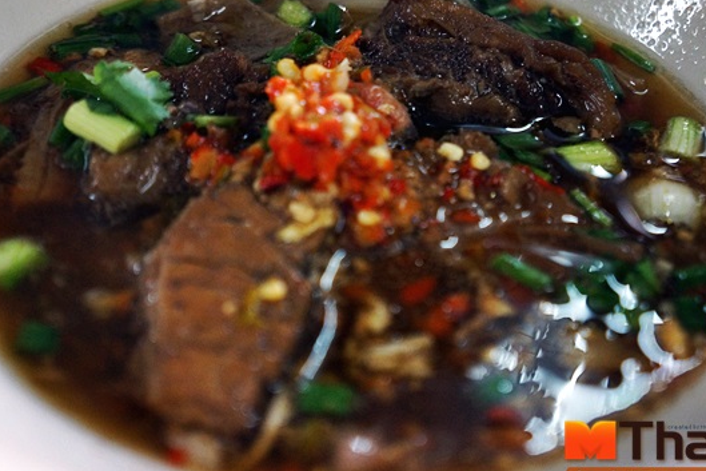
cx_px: 346
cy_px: 238
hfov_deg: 38.9
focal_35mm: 51
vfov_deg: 26.5
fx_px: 1000
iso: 1600
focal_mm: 30
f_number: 4
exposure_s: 1/60
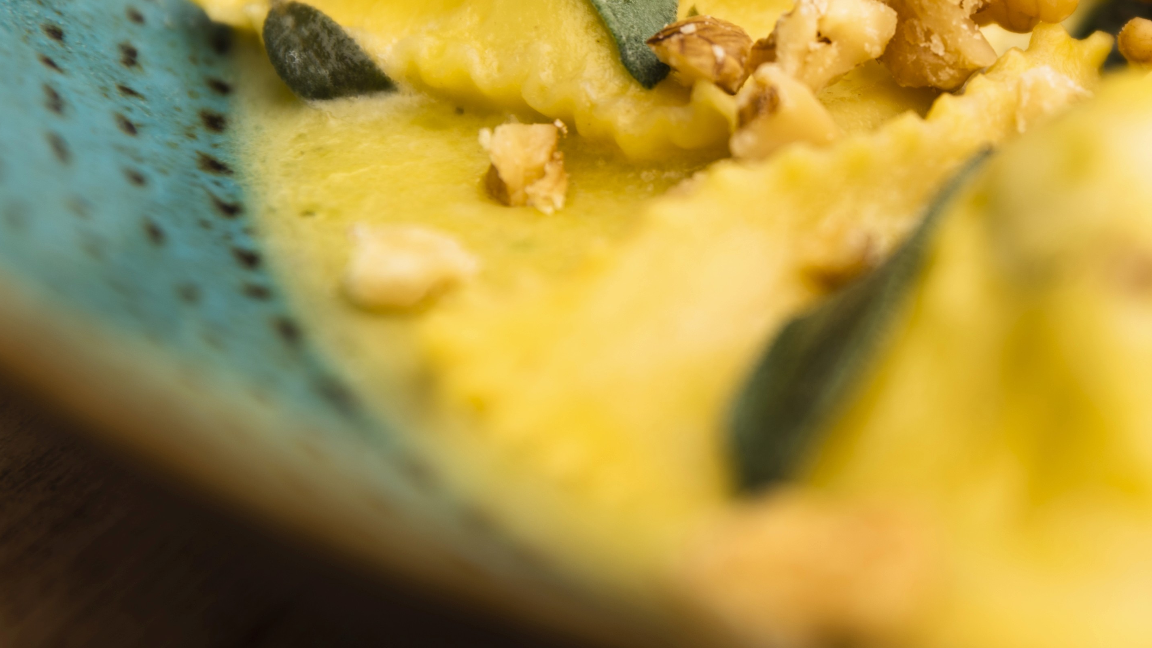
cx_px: 898
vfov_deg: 7.8
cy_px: 191
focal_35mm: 155
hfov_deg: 13.8
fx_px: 4735
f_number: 3.2
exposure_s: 1/200
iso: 50
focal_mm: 70
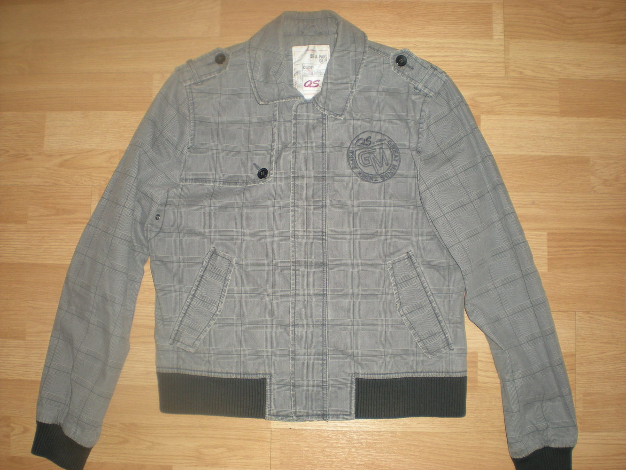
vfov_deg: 37.7
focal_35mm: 38
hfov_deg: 49.0
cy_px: 235
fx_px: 687
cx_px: 313
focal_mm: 6.3
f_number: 3.1
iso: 95
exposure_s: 1/60
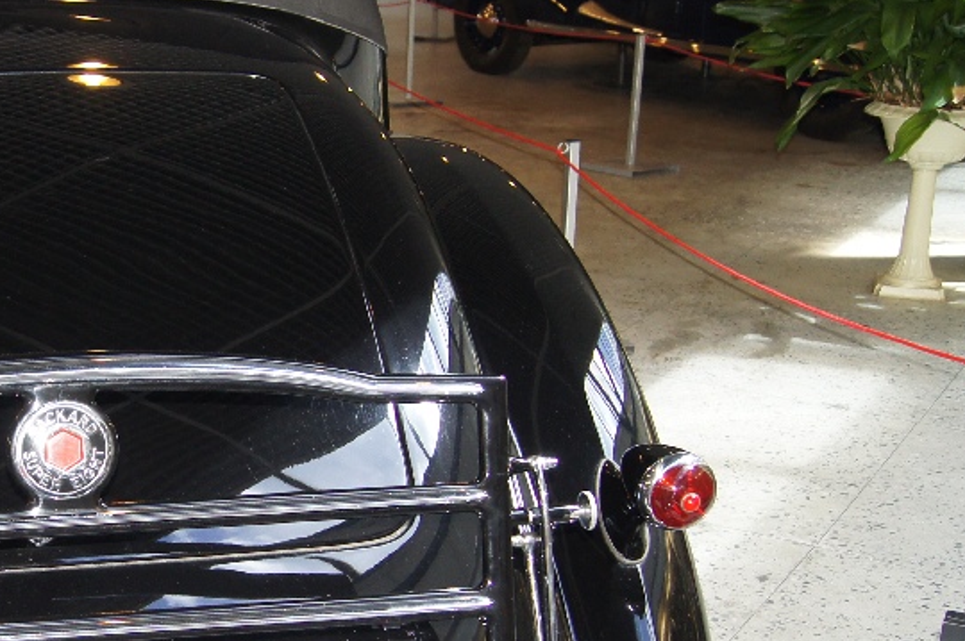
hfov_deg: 31.8
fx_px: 1607
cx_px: 91
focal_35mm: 60
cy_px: 420
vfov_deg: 22.5
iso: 400
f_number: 3.5
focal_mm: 18
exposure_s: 1/80
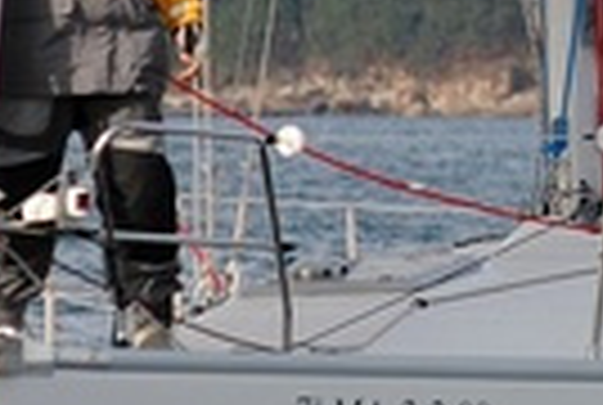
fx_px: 20581
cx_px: 729
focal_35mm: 1226
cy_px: -198
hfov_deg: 1.7
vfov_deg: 1.1
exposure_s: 1/500
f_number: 5.6
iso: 110
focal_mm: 122
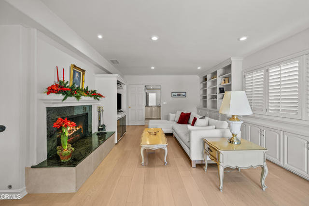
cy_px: 103
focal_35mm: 14
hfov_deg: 104.2
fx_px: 120
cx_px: 154
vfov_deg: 81.2
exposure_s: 1
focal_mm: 14
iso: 125
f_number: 9
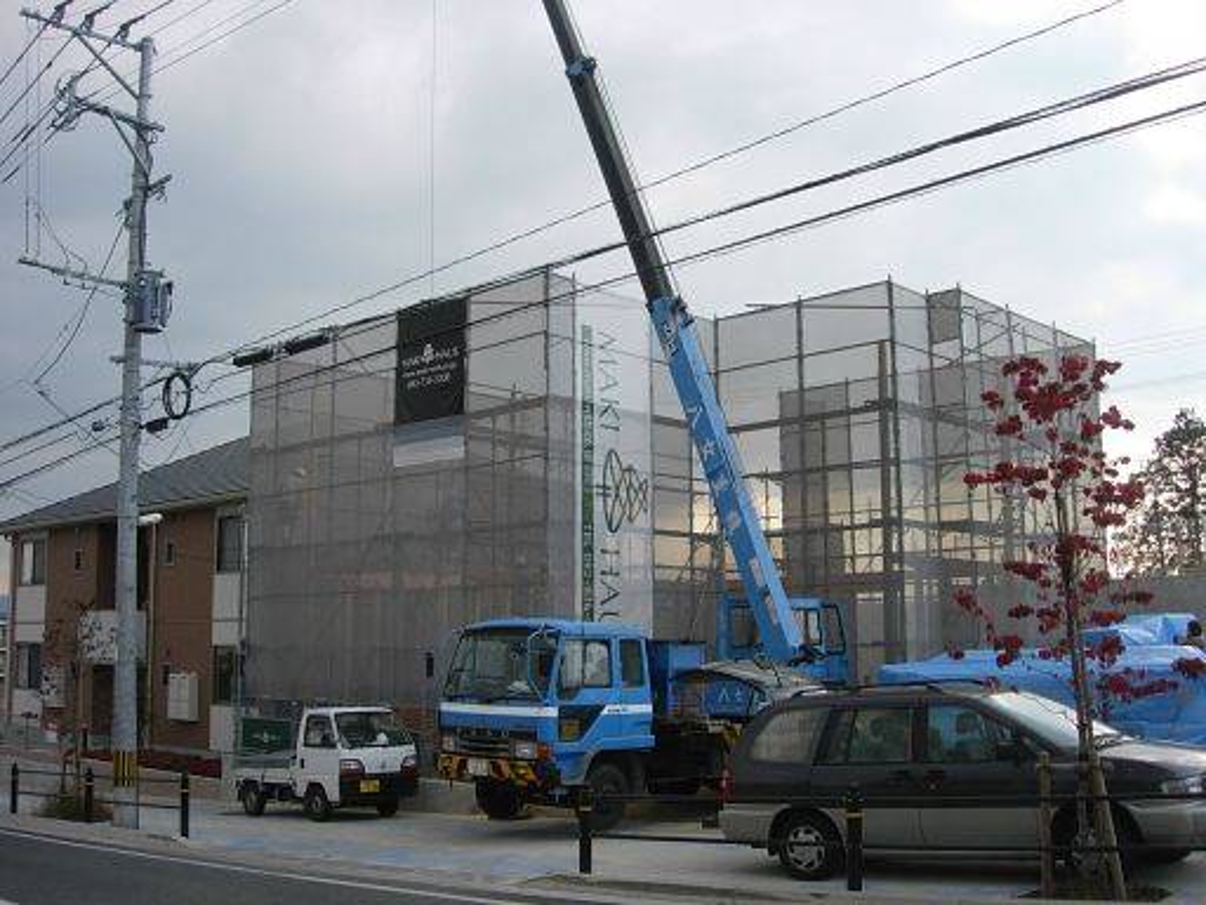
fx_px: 1324
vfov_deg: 37.7
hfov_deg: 49.0
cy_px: 452
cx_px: 603
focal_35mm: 38
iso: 64
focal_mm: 7.8
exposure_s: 1/443
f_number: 2.8
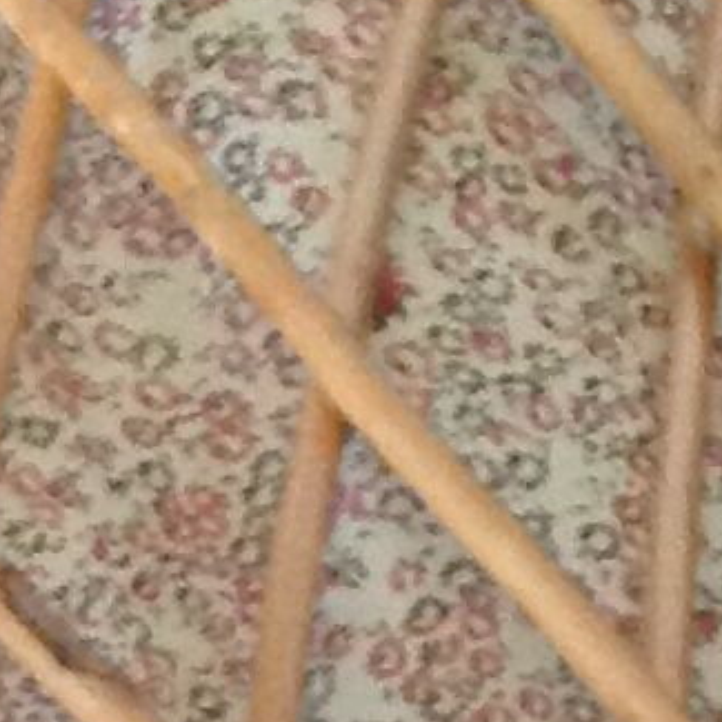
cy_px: 1602
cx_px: -255
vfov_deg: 6.8
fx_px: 5805
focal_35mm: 246
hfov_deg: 7.0
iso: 400
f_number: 2.4
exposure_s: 1/15
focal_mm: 4.28
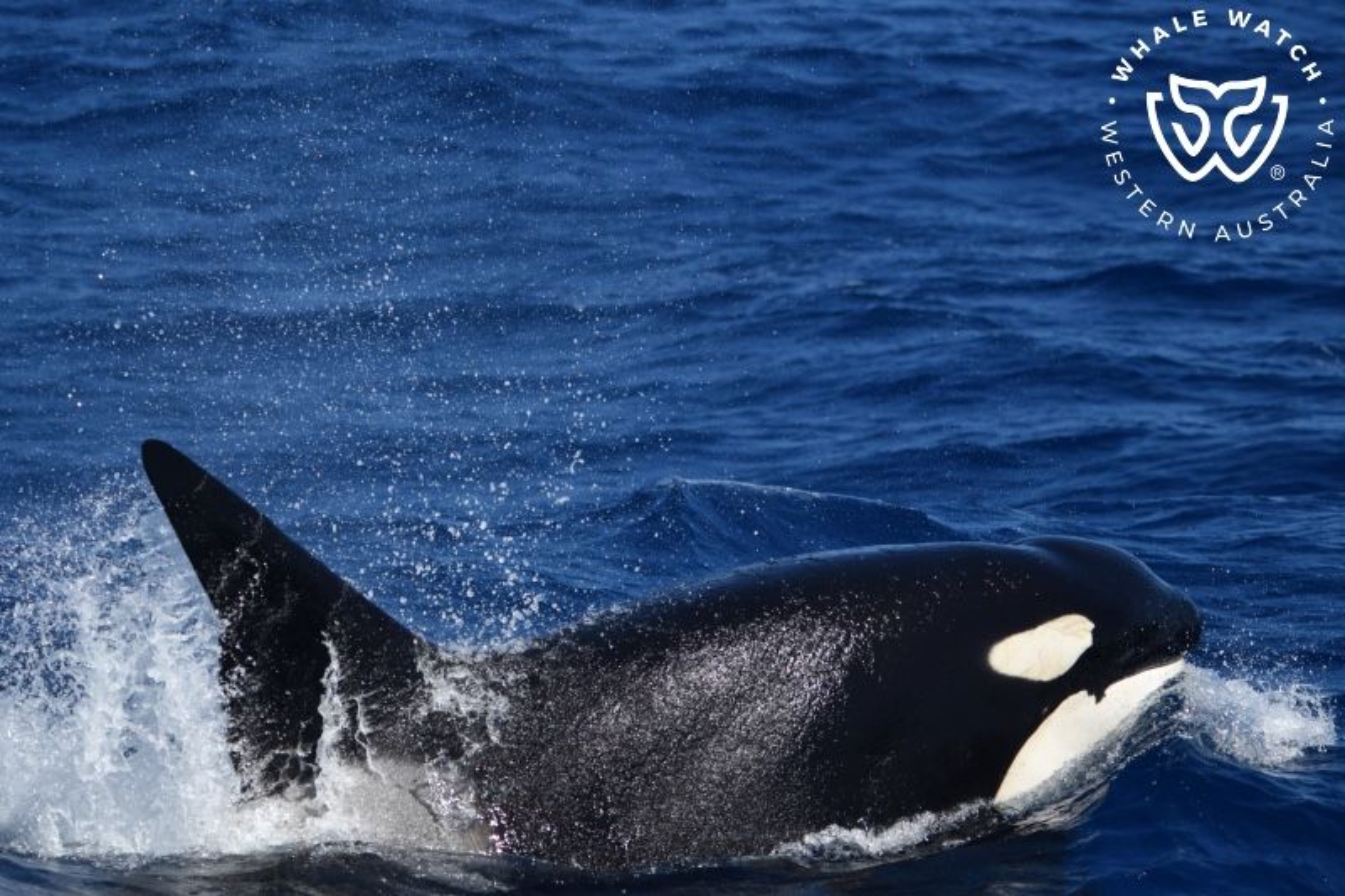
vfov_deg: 5.7
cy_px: 448
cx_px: 672
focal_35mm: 240
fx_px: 8964
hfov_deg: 8.6
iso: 720
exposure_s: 1/8000
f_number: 5.6
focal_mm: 240
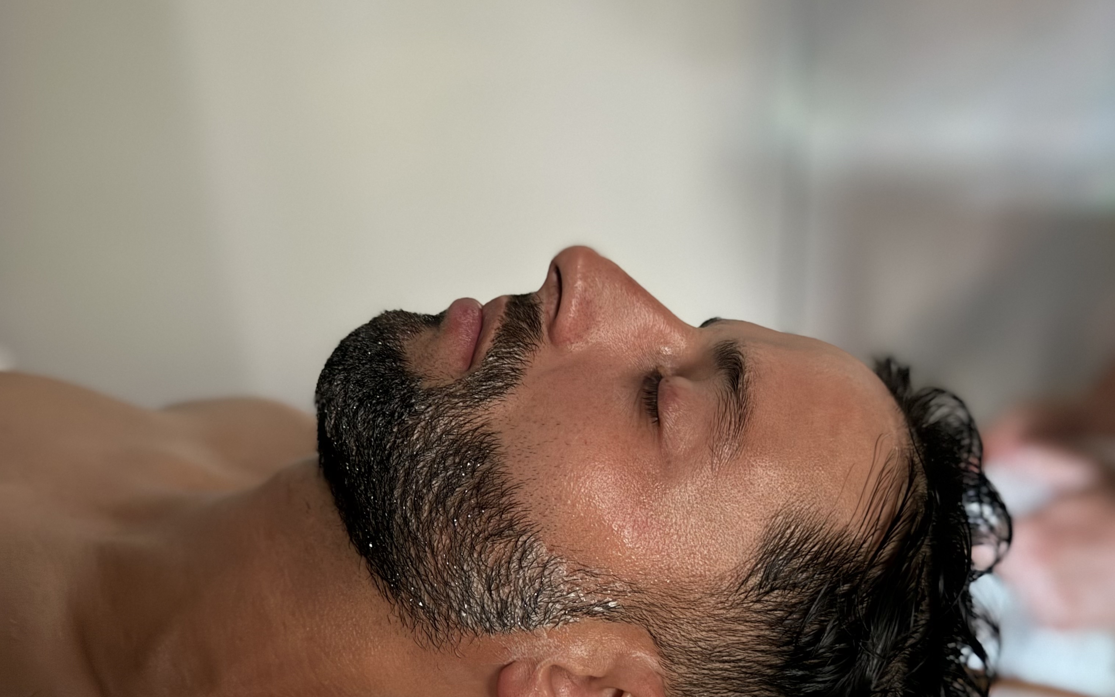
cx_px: 558
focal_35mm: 34
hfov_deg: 56.7
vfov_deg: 36.4
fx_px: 1033
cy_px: 519
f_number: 1.78
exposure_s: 1/27
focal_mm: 6.76
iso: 1600
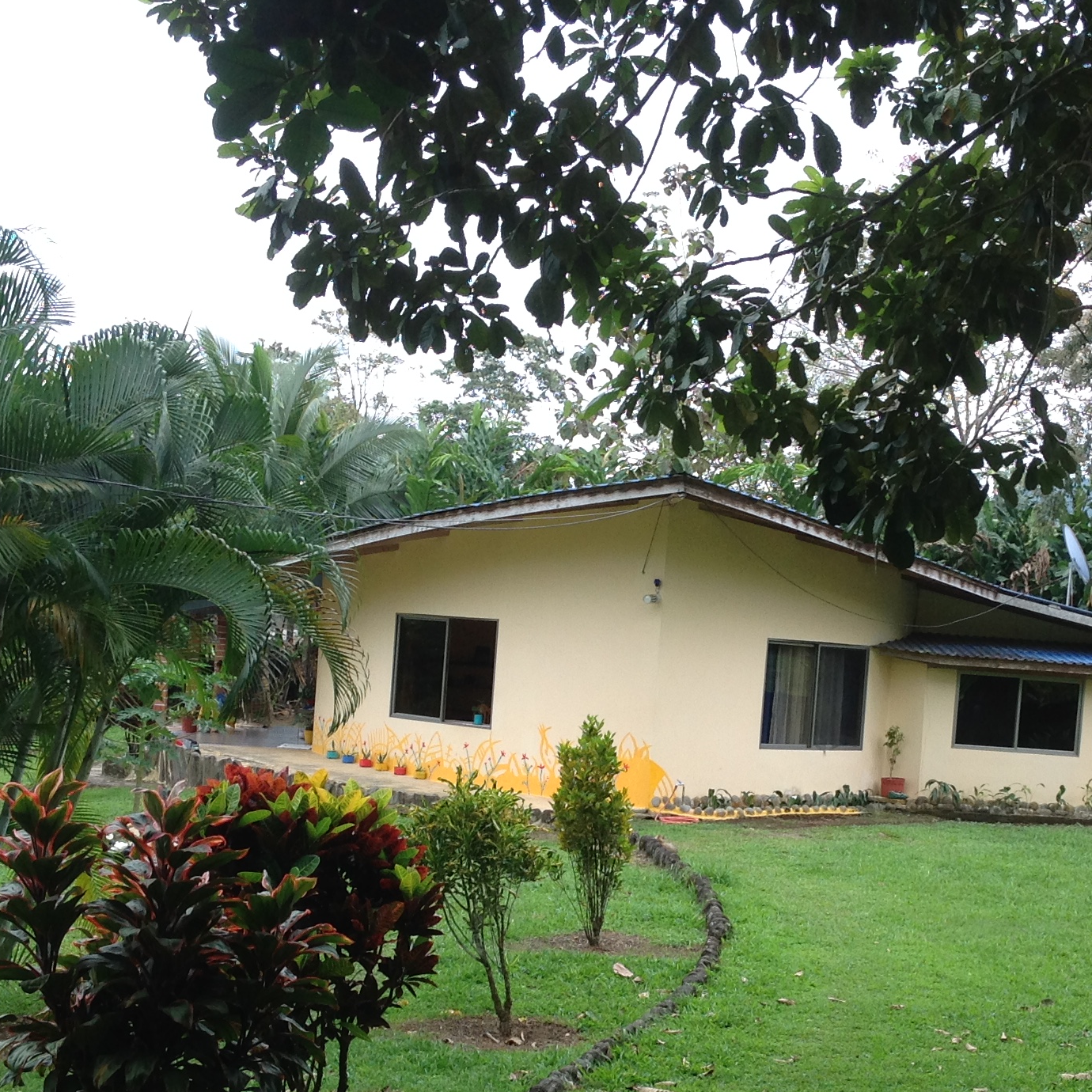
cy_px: 758
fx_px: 2070
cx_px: 688
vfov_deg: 29.3
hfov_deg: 29.4
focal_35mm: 58
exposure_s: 1/120
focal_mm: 4.28
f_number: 2.4
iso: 64
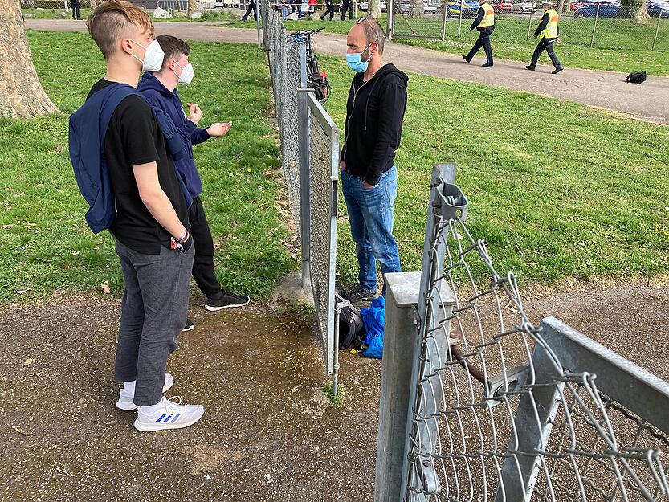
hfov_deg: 63.4
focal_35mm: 28
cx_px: 334
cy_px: 251
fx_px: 541
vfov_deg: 49.8
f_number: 1.8
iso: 20
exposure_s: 1/442
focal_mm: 3.99
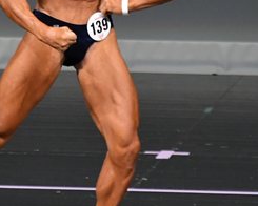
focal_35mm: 1115
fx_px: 8514
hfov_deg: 1.7
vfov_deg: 1.4
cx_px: 53
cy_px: 53
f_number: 5.6
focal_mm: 250
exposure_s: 1/400
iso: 4000
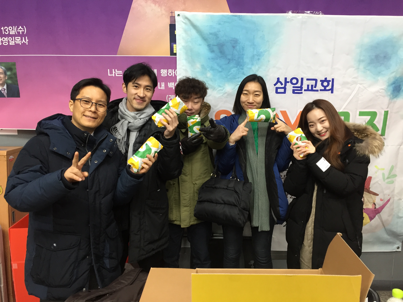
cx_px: 202
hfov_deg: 61.7
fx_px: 338
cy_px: 151
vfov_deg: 48.2
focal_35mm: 29
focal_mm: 4.15
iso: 80
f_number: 2.2
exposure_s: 1/30
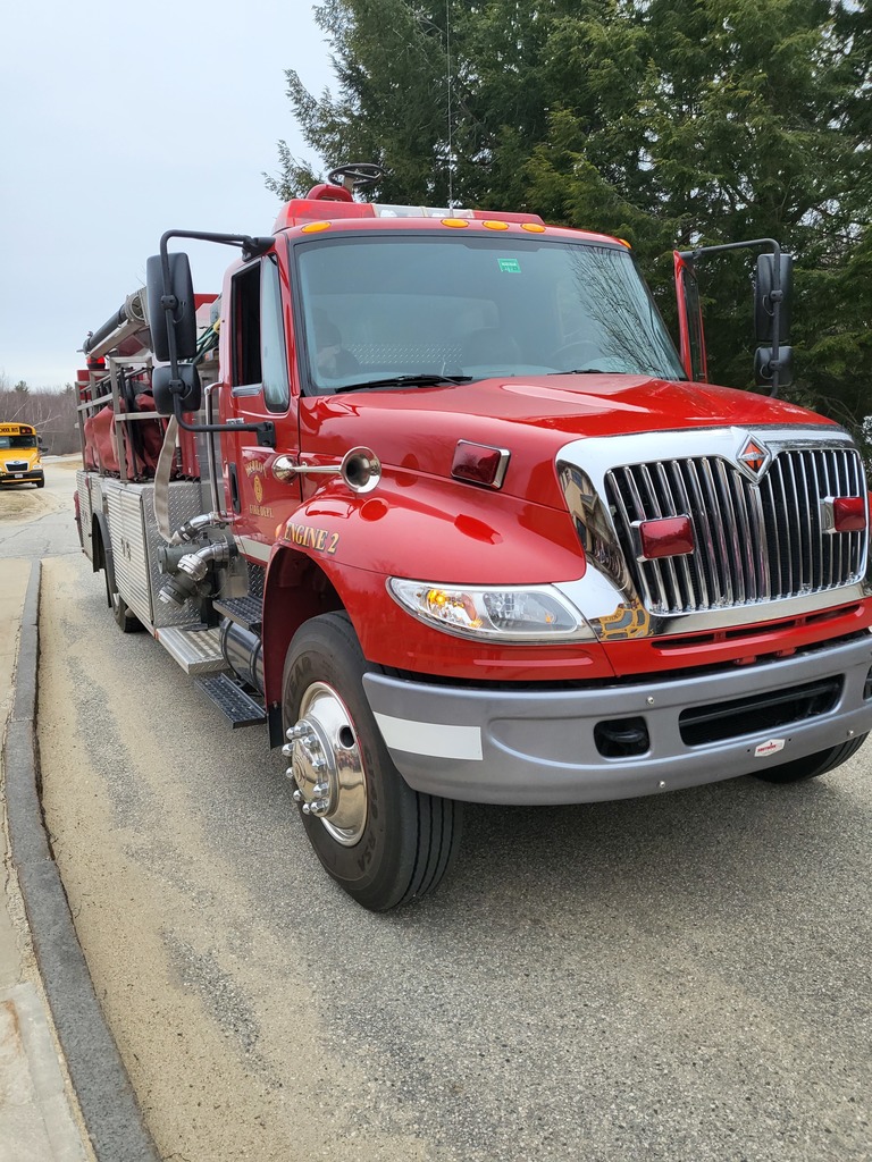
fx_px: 873
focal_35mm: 26
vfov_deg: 67.3
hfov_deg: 53.1
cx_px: 436
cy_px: 581
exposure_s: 1/1387
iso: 50
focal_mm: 4.25
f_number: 1.8
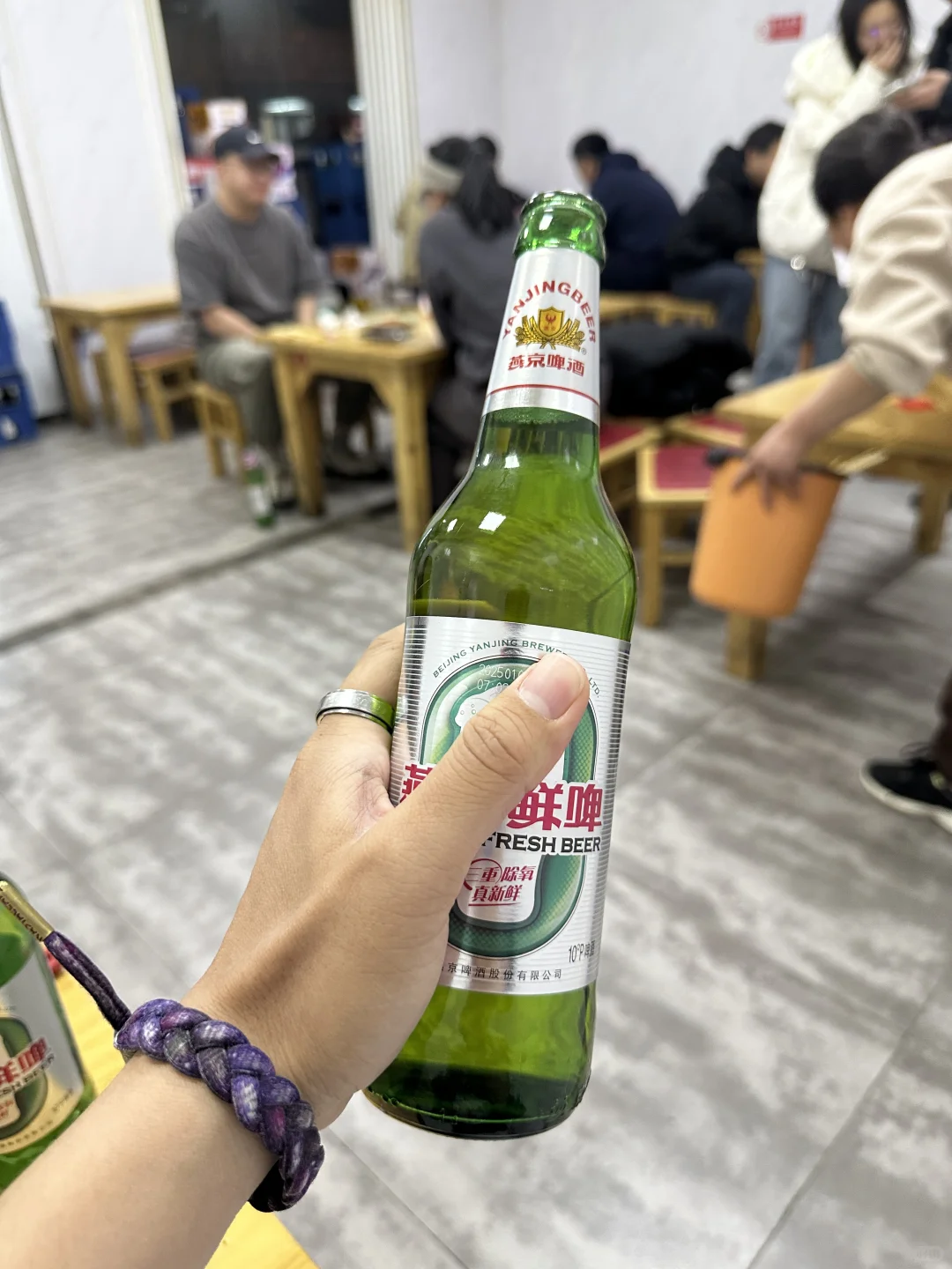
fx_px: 880
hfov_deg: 56.8
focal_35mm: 24
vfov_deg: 71.6
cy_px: 634
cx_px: 476
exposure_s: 1/50
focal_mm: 6.86
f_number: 1.78
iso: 250
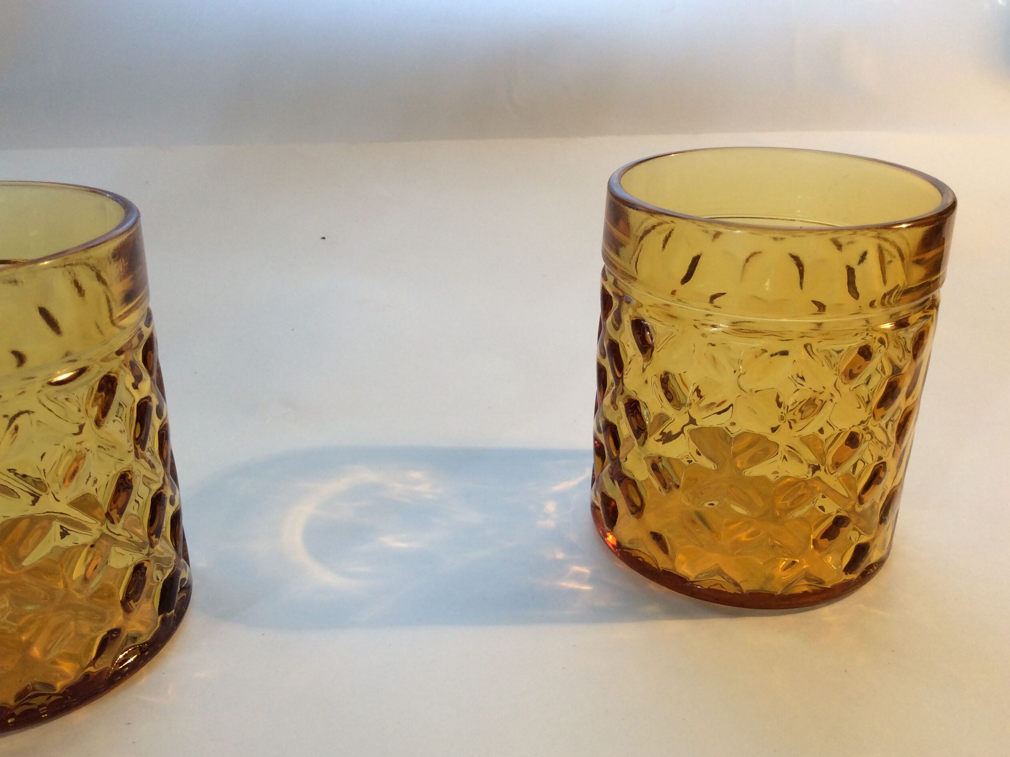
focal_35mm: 33
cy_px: 384
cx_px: 491
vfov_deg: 42.9
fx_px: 963
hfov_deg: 55.3
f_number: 2.4
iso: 50
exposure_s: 1/25
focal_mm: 3.3
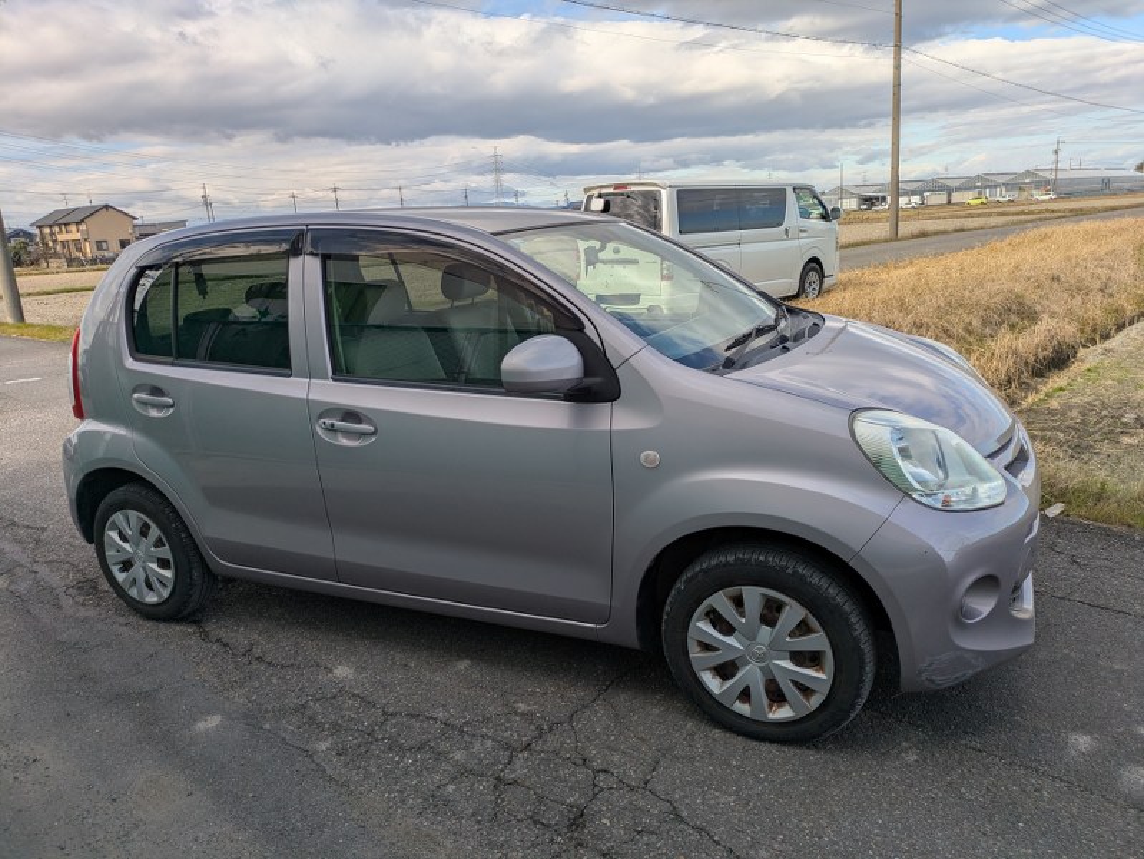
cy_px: 430
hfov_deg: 69.4
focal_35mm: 25
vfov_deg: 54.9
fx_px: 827
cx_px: 572
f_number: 1.89
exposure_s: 1/1869
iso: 49
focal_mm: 5.43
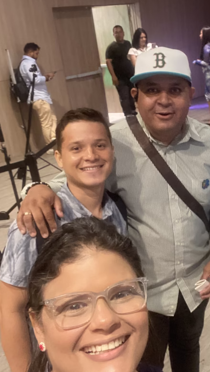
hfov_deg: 27.0
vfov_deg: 47.3
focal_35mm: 43
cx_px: 176
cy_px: 187
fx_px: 425
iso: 500
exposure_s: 1/30
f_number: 2.2
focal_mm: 2.71
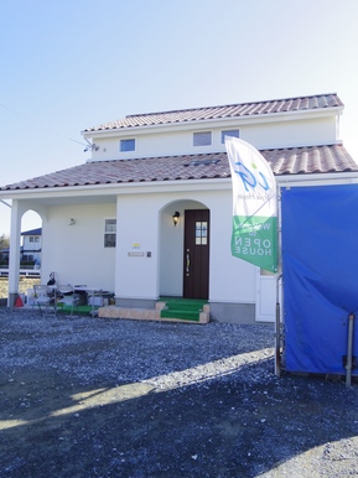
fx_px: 387
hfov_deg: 49.7
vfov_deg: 63.5
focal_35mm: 28
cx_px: 175
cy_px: 239
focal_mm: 5
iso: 250
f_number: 4
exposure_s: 1/125
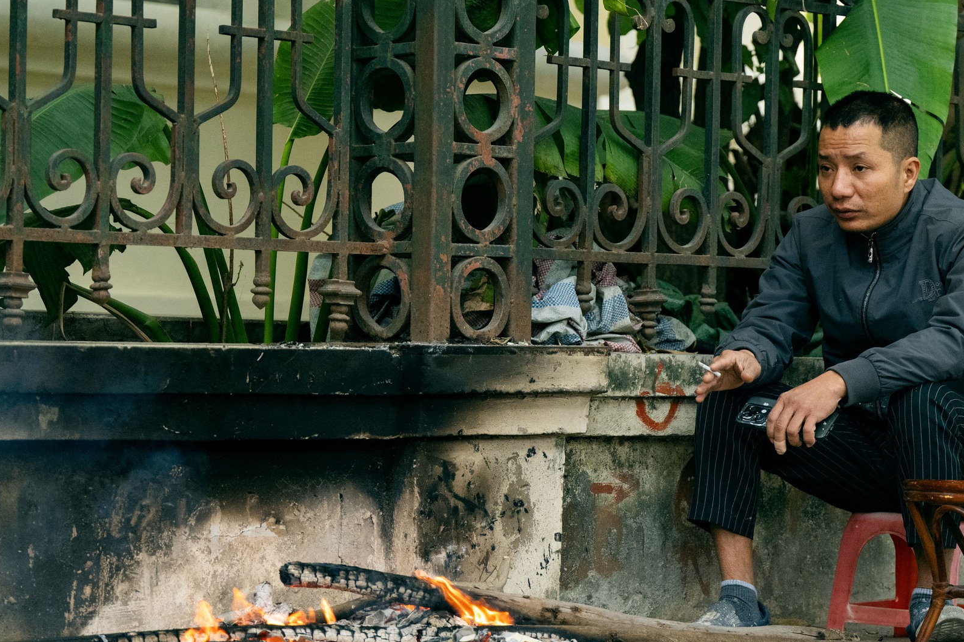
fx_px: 3534
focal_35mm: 132
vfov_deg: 10.4
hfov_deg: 15.5
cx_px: 603
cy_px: 325
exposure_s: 1/250
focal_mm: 70
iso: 1600
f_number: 2.8
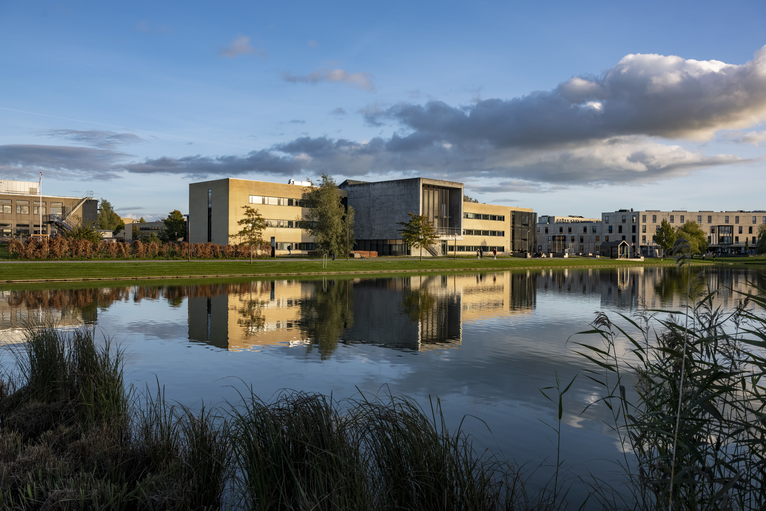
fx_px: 617
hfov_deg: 63.7
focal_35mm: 29
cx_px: 383
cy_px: 256
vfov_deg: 45.0
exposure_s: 1/200
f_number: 6.3
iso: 100
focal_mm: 29
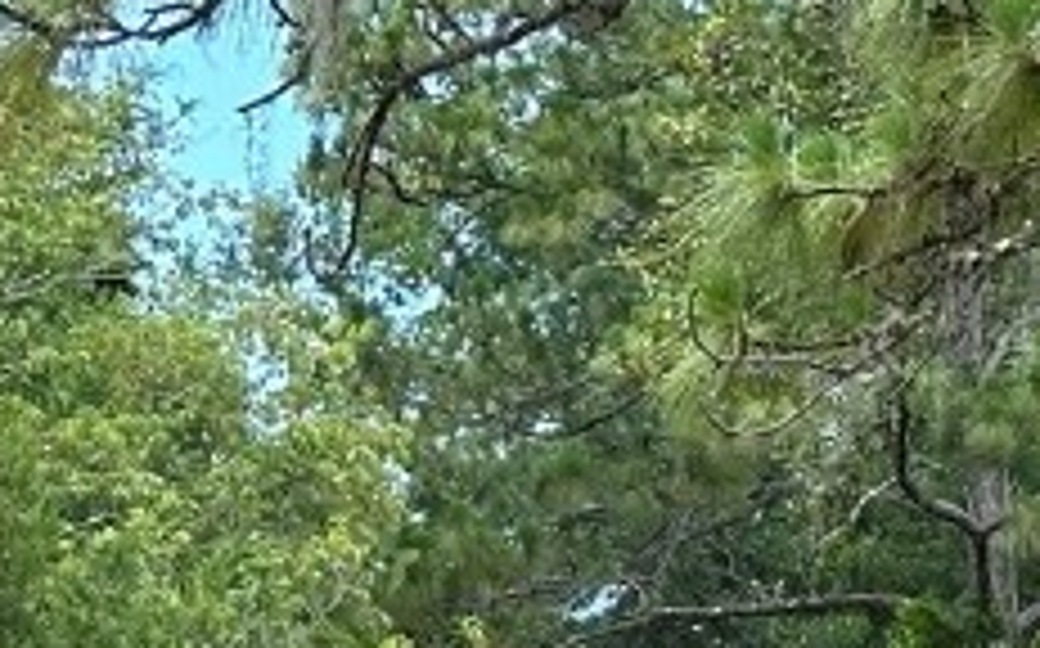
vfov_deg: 5.6
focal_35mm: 226
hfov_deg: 9.2
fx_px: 6401
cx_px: 1175
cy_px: 1368
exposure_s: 1/872
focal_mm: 6.86
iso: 64
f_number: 1.78
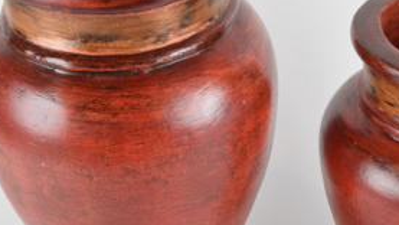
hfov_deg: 20.2
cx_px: 278
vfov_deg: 11.5
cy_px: 141
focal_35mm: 105
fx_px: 1113
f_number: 6.3
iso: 400
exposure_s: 1/125
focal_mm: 29
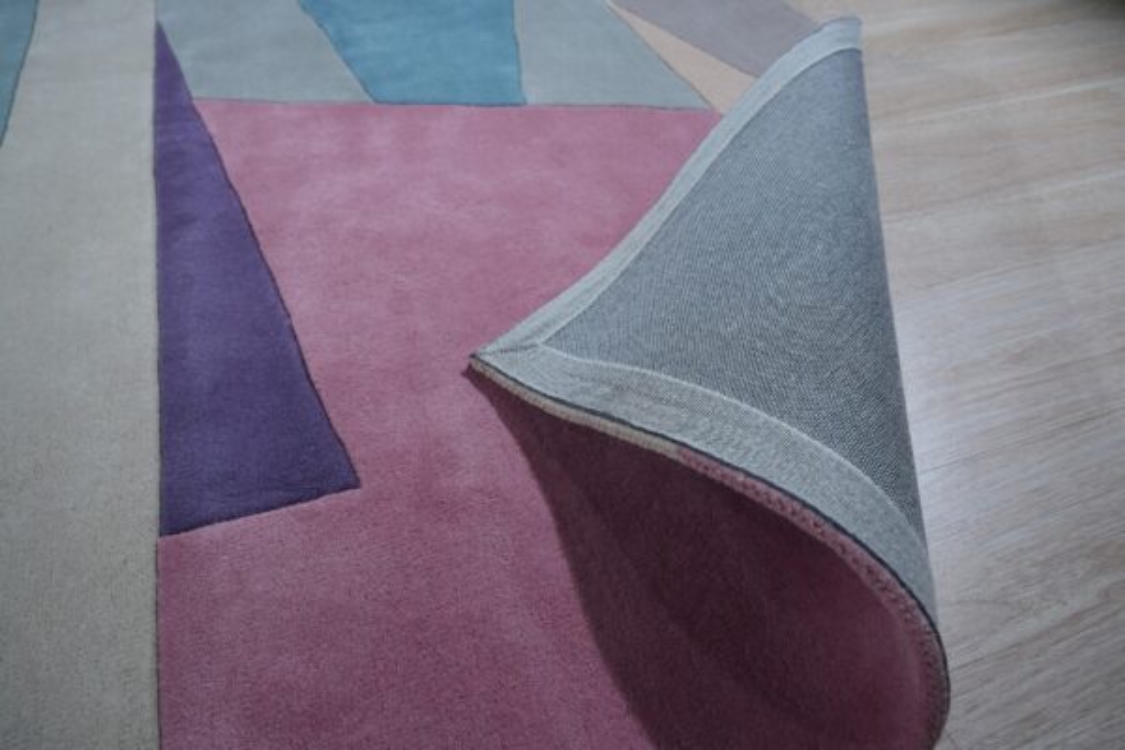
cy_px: 375
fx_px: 750
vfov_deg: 53.1
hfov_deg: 73.7
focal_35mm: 24
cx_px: 562
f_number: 6.3
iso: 640
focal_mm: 24
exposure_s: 1/160
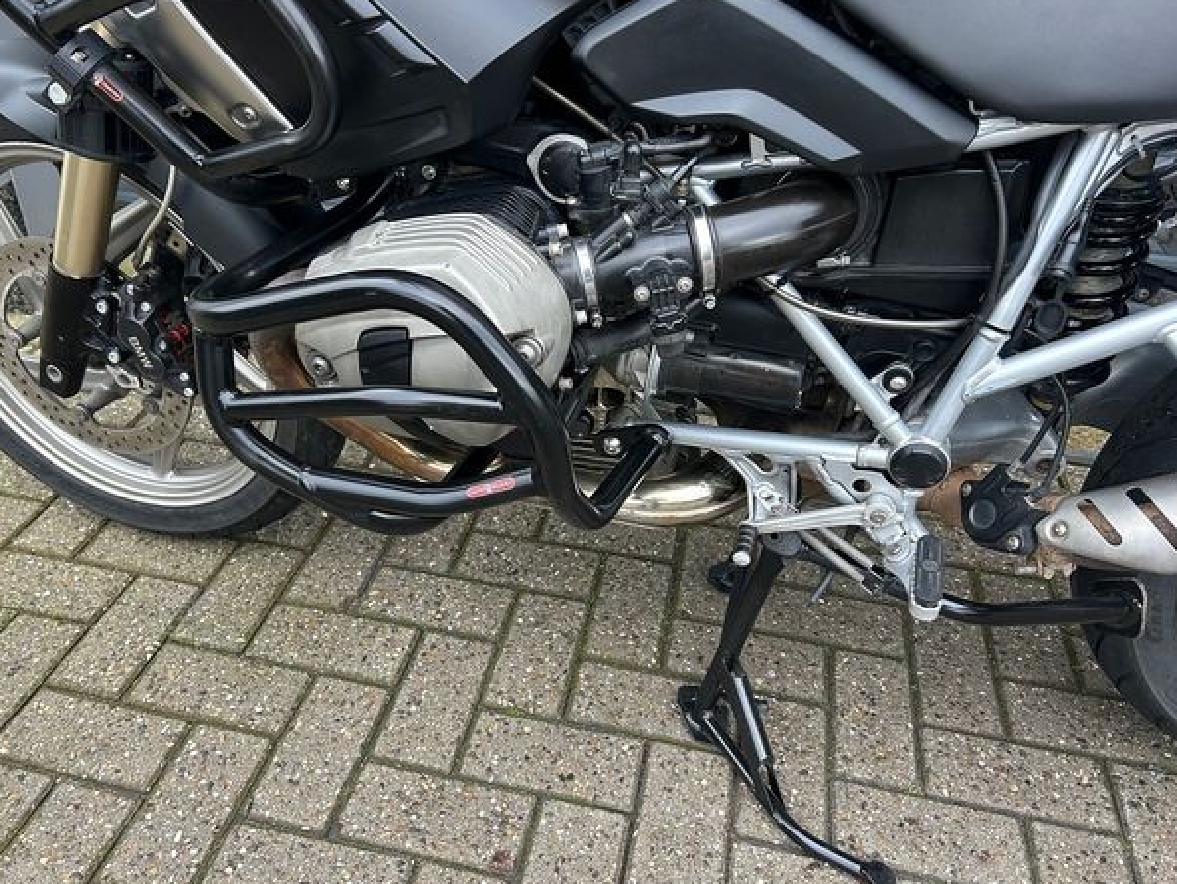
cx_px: 549
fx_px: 952
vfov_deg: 49.8
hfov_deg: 63.4
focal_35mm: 28
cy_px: 450
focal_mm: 5.7
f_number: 1.5
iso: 160
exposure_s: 1/60
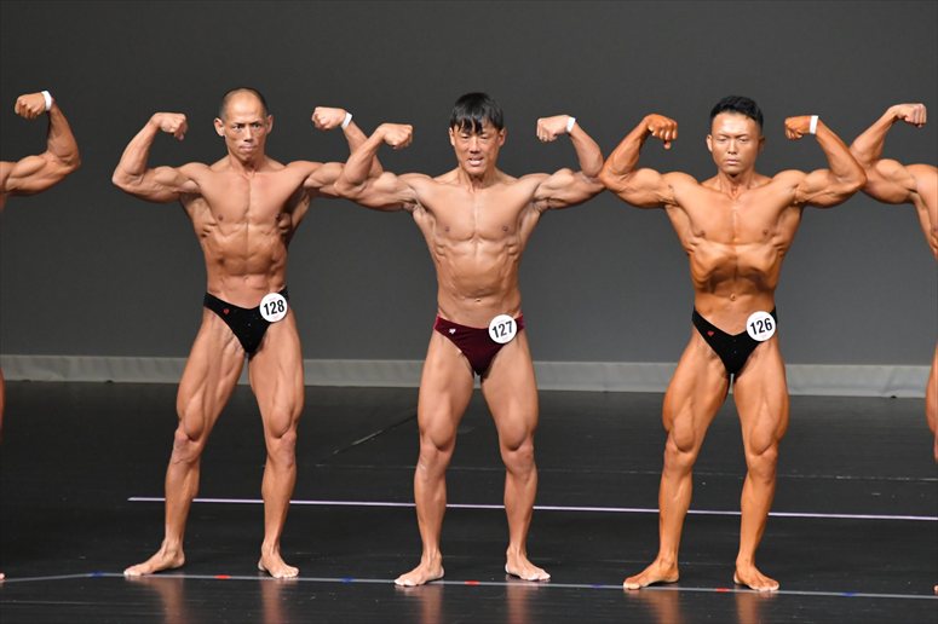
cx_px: 469
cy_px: 312
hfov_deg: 6.5
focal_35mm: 315
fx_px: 8204
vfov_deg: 4.4
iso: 5000
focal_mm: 210
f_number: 5.6
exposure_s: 1/400
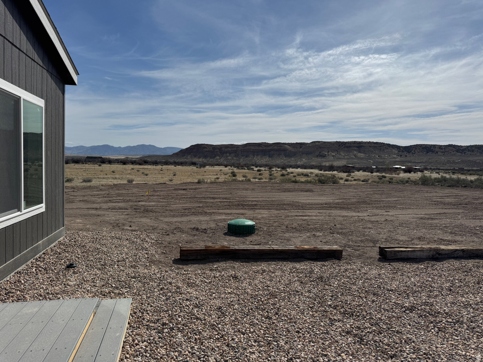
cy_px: 181
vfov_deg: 56.8
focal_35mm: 24
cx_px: 242
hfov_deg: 71.6
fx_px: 335
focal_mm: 6.76
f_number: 1.78
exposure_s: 1/12346
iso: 64
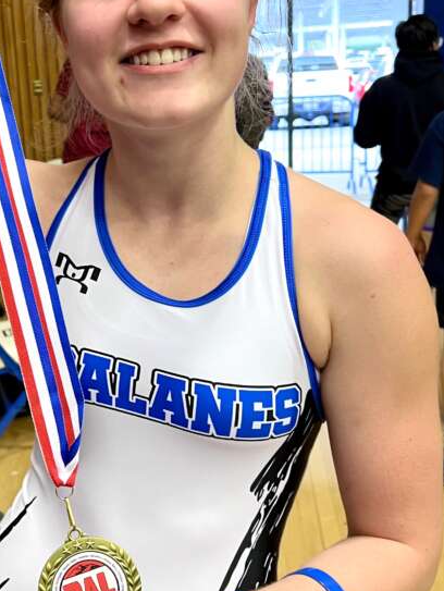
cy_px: 270
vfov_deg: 38.9
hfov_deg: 29.3
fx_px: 837
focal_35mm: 49
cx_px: 121
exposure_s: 1/60
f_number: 1.5
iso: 100
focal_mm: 5.7
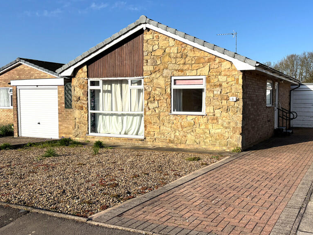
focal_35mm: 35
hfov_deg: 51.7
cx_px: 206
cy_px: 116
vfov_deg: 40.7
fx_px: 317
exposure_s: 1/3937
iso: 50
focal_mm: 5.96
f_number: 1.6
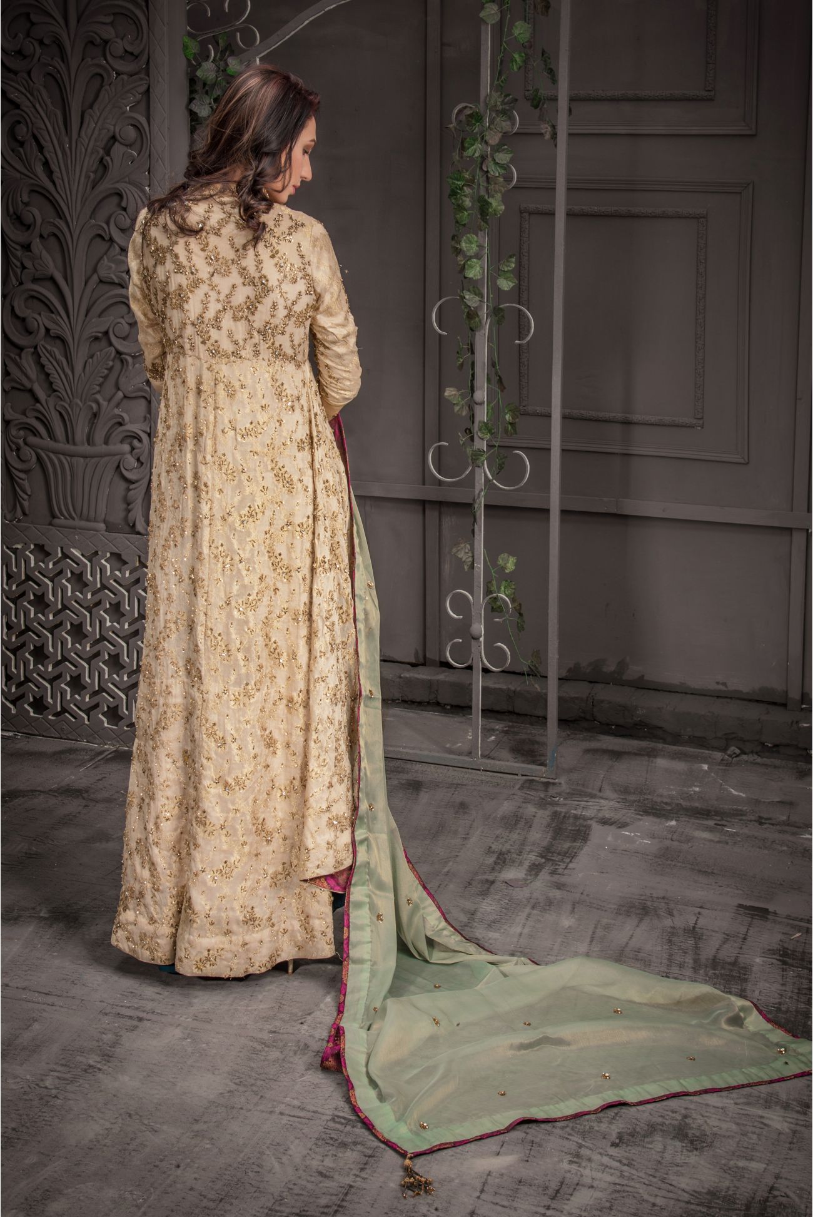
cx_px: 406
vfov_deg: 42.7
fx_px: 1555
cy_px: 608
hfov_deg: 29.3
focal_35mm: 46
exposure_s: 1/160
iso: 80
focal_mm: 46
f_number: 7.1
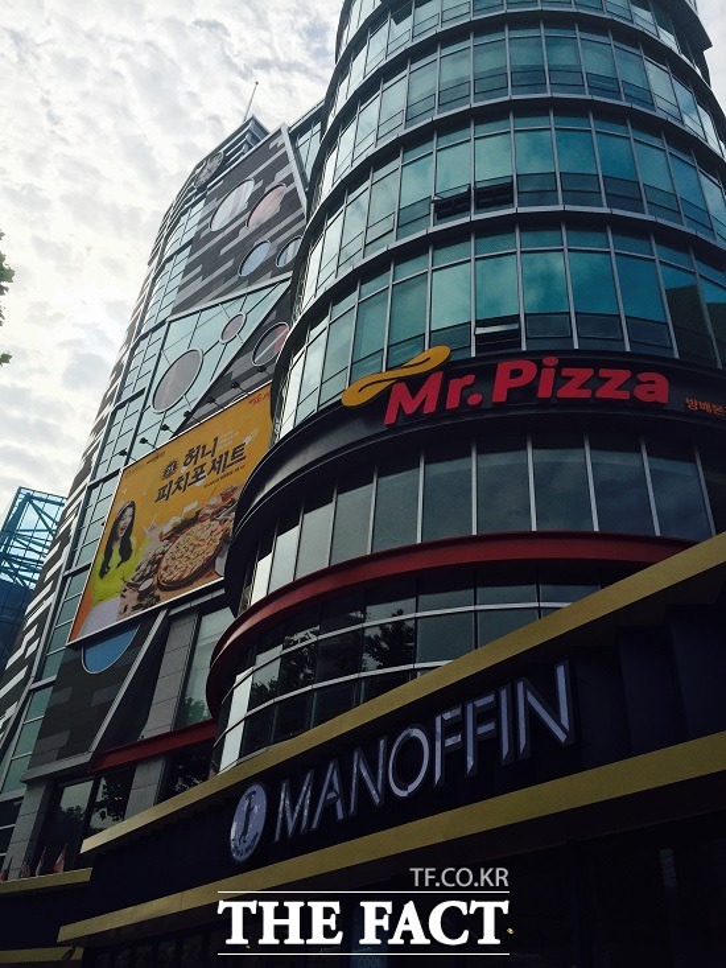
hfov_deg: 48.2
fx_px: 811
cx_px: 363
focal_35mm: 29
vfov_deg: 61.7
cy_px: 484
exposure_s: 1/2639
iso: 32
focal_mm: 4.15
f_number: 2.2
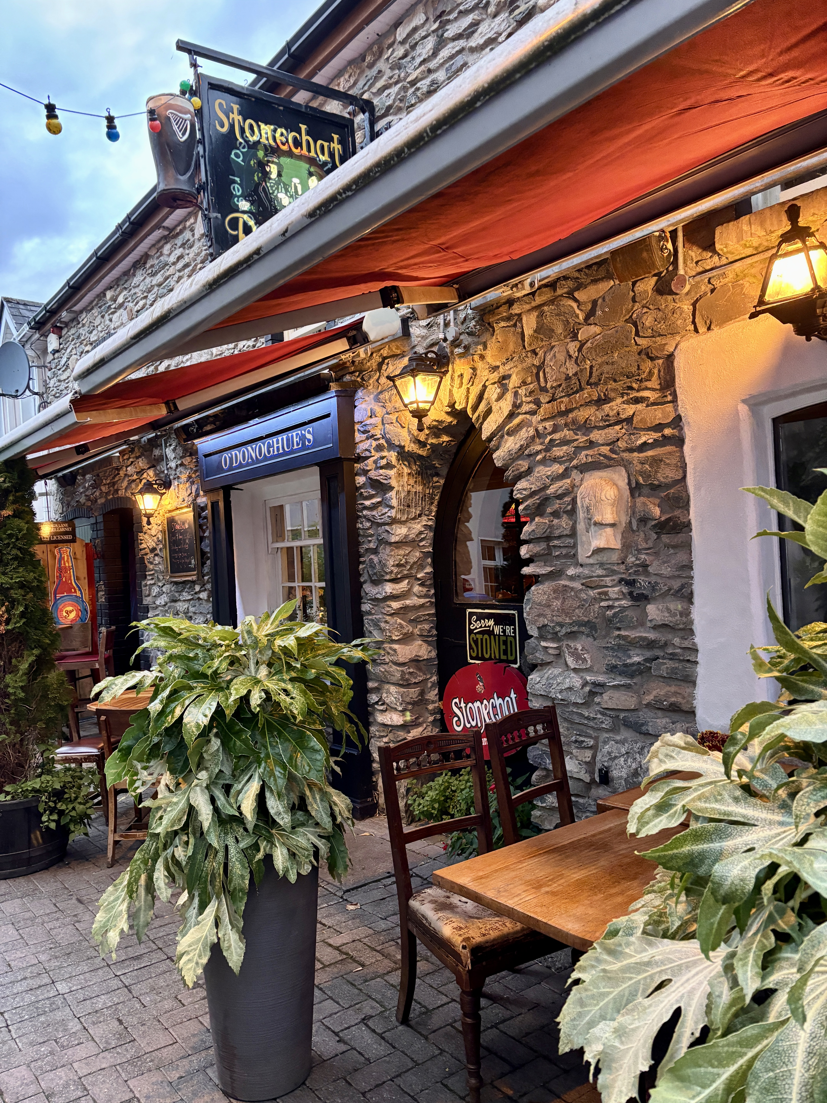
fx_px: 828
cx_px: 414
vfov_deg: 67.3
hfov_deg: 53.1
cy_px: 552
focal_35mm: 26
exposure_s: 1/50
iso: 500
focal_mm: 5.96
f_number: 1.6
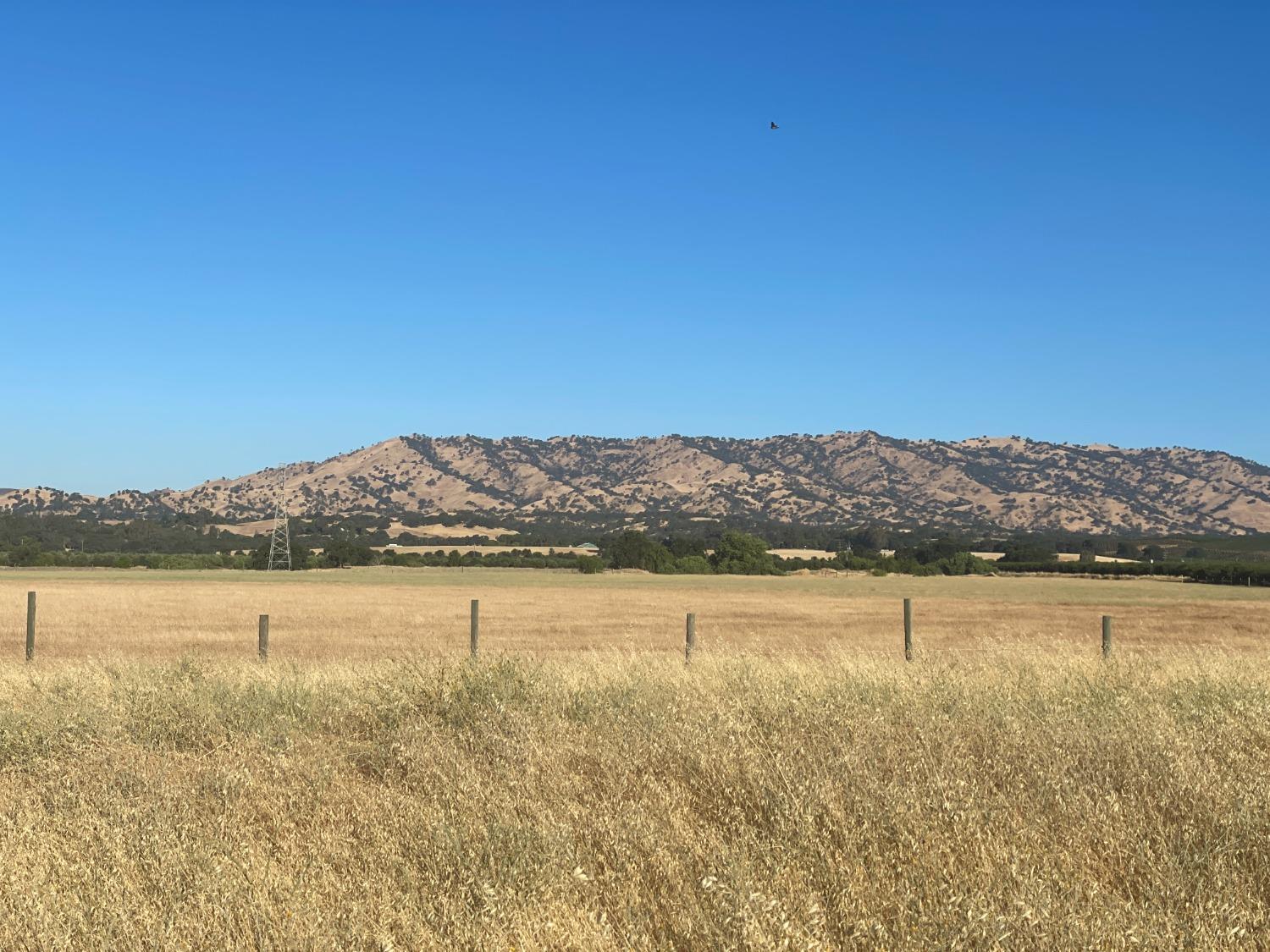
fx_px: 1908
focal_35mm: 52
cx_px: 635
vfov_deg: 28.0
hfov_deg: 36.8
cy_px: 476
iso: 25
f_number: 2
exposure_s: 1/2519
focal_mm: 6
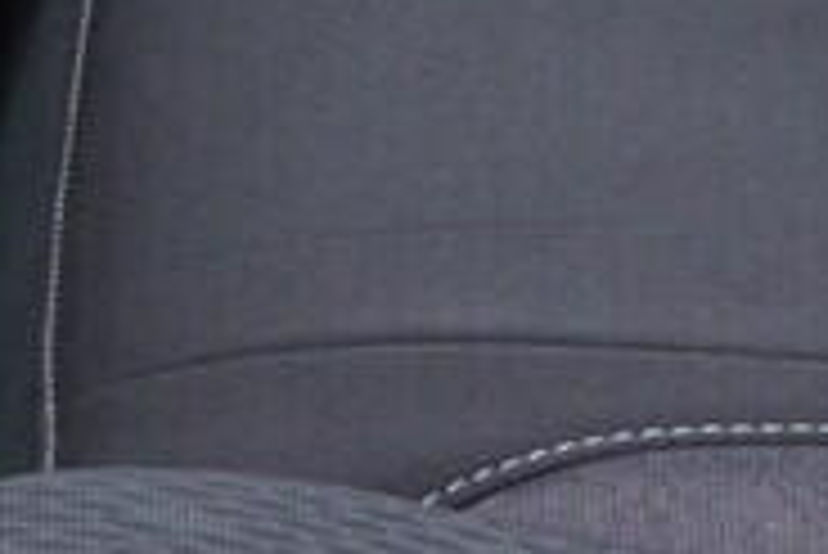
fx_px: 6468
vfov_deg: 4.7
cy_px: -1135
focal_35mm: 281
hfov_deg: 6.9
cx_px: 2079
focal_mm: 24
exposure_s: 1/40
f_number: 2.8
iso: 400
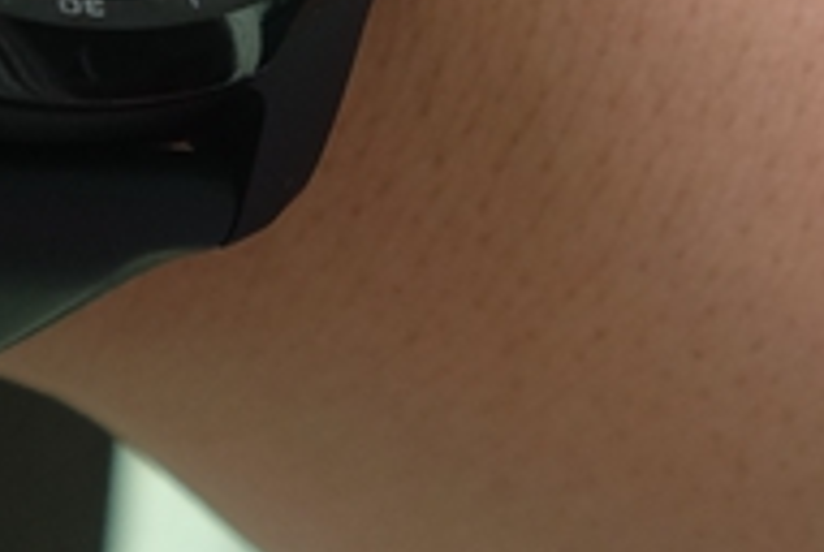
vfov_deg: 6.4
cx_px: 30
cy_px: -235
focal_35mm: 214
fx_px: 4906
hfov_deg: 9.5
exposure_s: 1/320
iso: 500
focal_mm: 26.5
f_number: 4.5
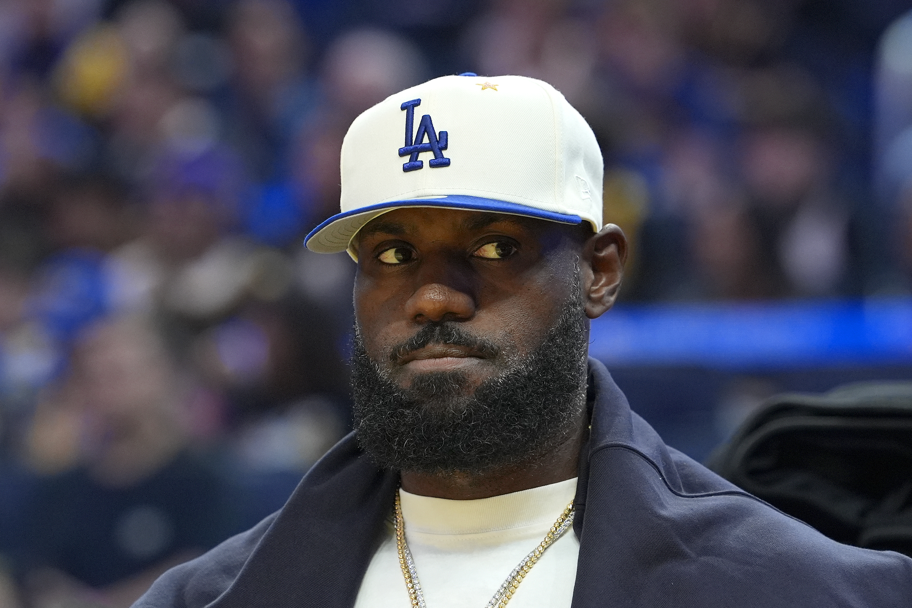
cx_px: 456
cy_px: 304
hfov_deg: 9.1
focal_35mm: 225
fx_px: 5699
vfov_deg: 6.1
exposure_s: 1/1000
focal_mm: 150
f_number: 2.8
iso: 2000
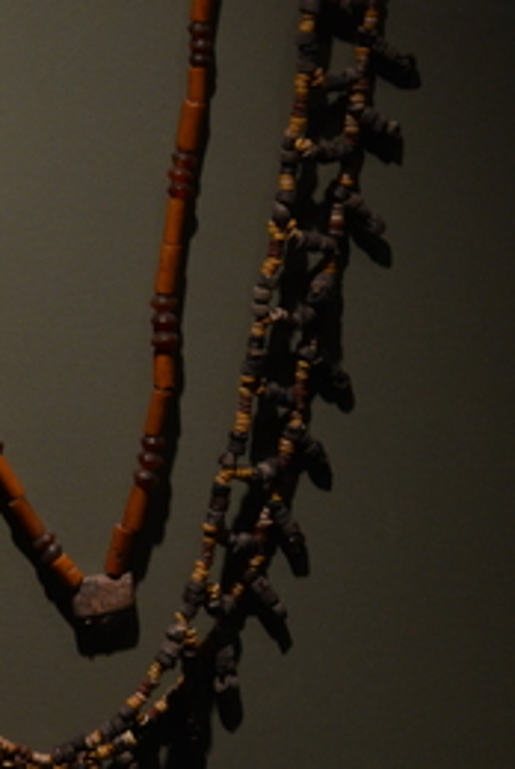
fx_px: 4087
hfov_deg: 7.2
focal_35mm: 191
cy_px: 210
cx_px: 24
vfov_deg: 10.7
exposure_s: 1/160
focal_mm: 50
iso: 1000
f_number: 7.1
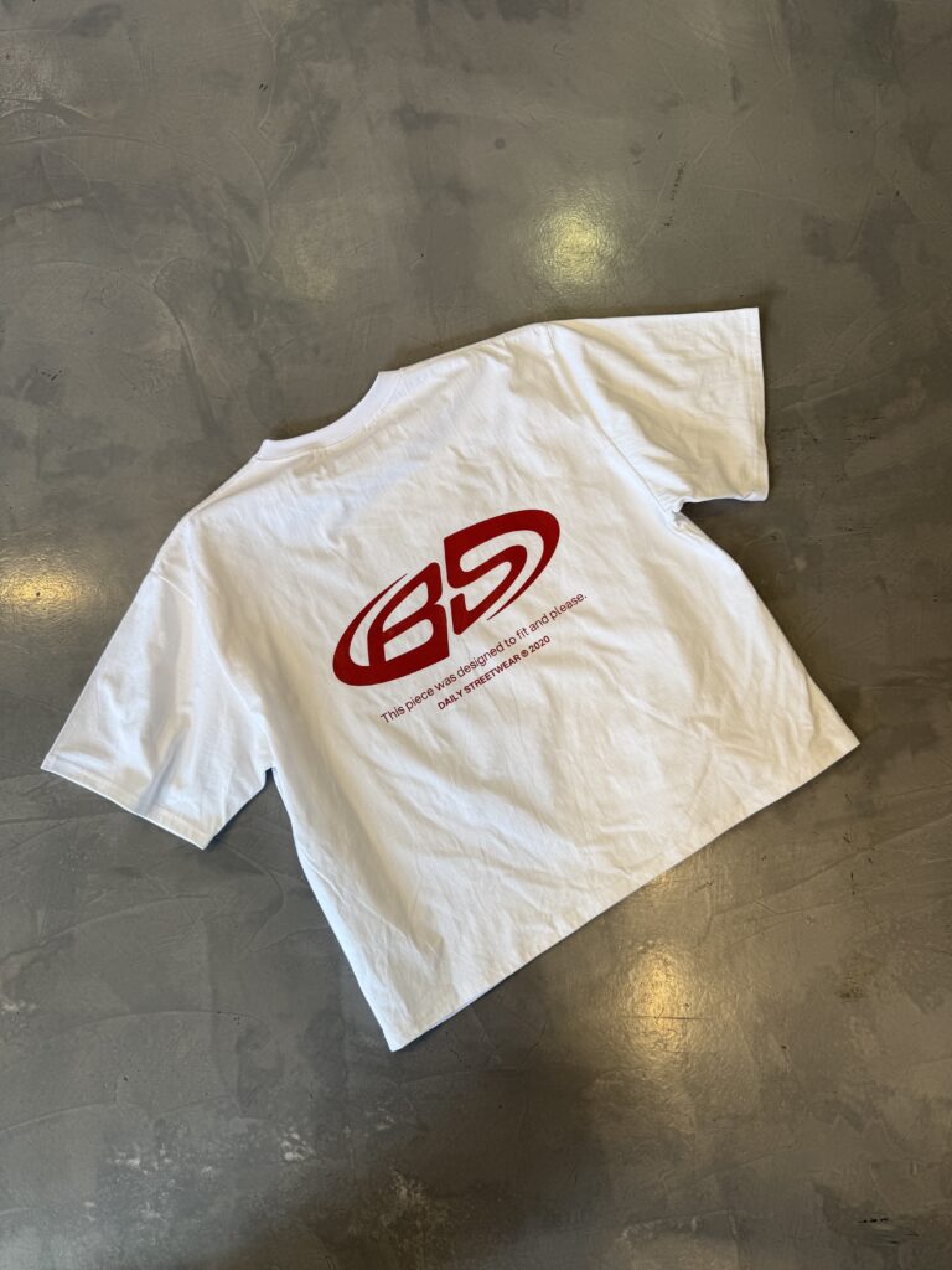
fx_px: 880
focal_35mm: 24
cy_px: 635
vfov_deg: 71.6
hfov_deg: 56.8
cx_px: 476
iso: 50
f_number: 1.78
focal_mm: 6.76
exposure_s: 1/139
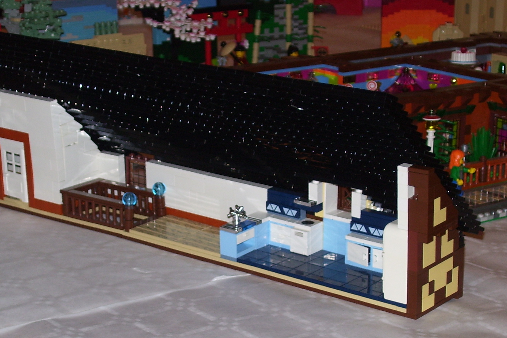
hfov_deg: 20.4
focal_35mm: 100
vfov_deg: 13.7
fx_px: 1408
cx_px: 185
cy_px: 242
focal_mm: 11.6
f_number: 4
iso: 80
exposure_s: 1/90
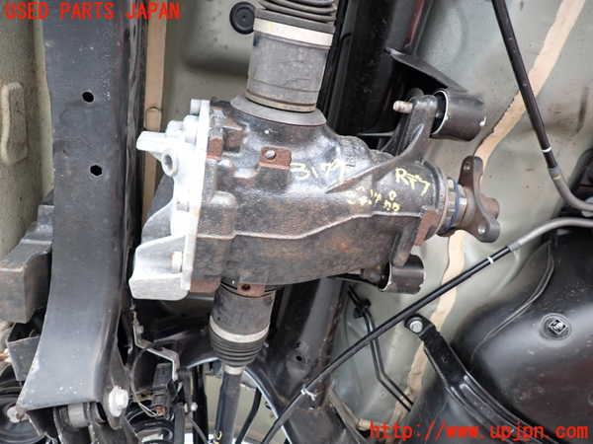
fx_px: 428
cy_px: 222
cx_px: 296
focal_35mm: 25
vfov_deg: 54.9
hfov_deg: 69.4
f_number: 2
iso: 200
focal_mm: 4.5
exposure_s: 1/30
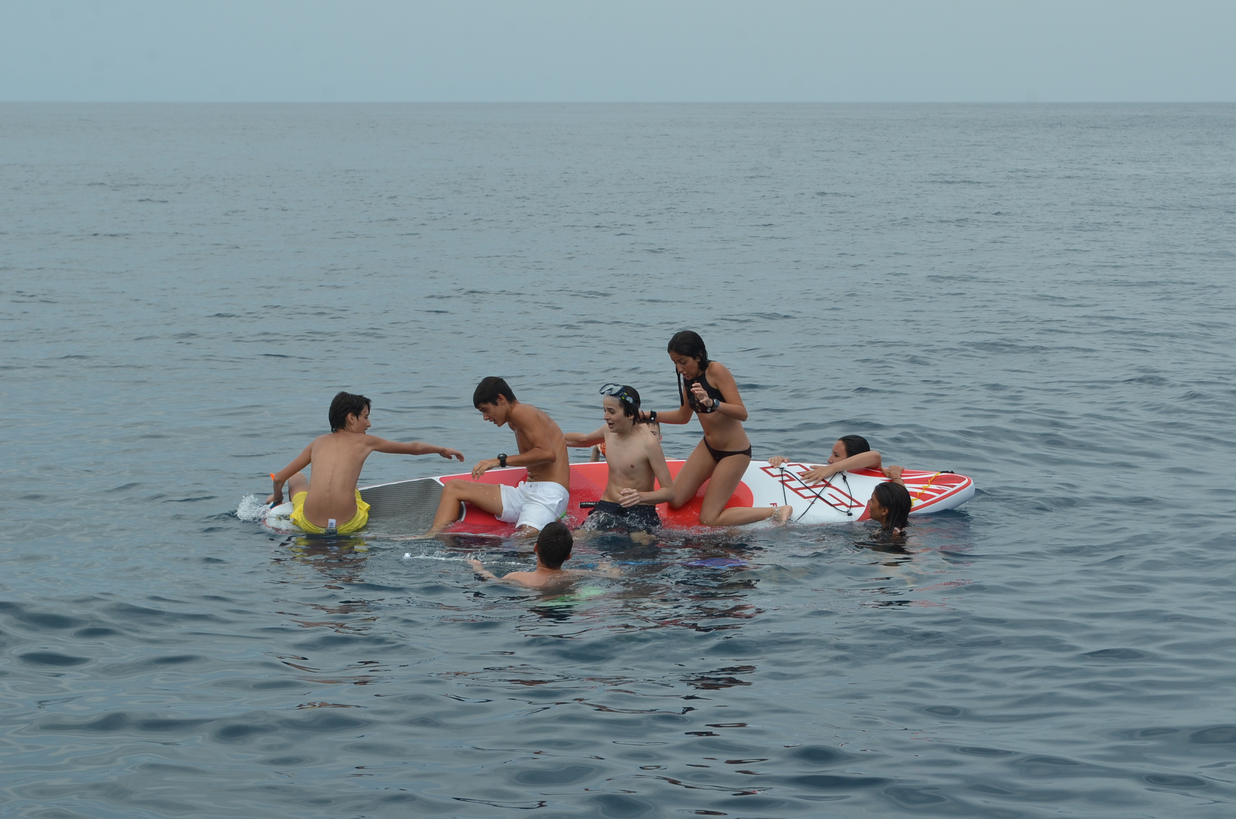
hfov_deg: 24.7
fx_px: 2827
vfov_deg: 16.5
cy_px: 410
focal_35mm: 82
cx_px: 618
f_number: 11
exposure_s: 1/500
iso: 400
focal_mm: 55
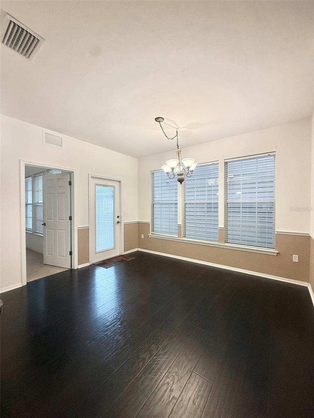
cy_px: 209
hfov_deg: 85.7
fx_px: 169
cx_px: 157
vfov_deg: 102.1
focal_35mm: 14
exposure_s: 1/120
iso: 250
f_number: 2.2
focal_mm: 2.22
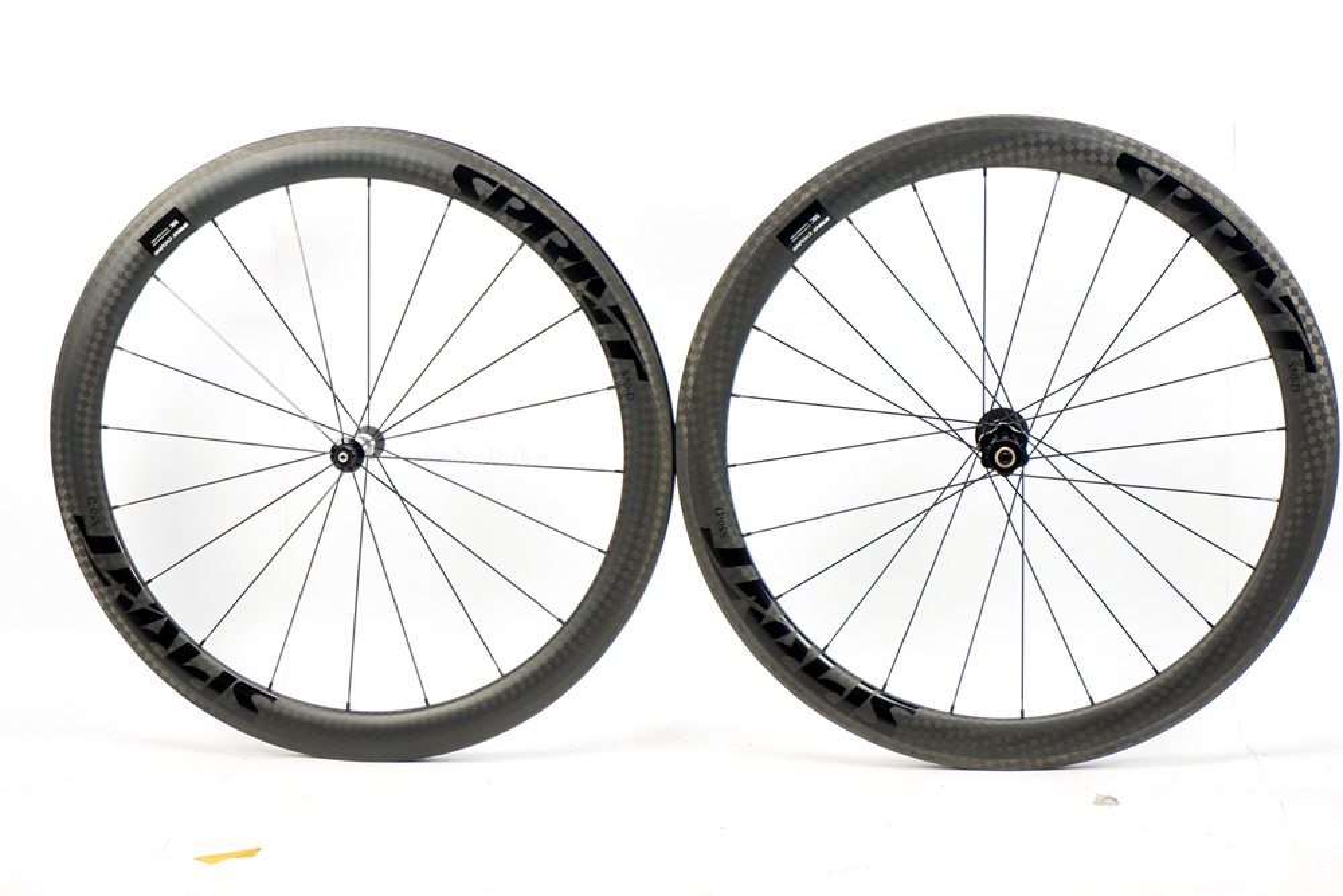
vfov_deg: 20.0
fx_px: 2537
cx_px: 672
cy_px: 448
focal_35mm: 68
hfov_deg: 29.7
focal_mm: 45
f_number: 5.6
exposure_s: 1/100
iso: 500
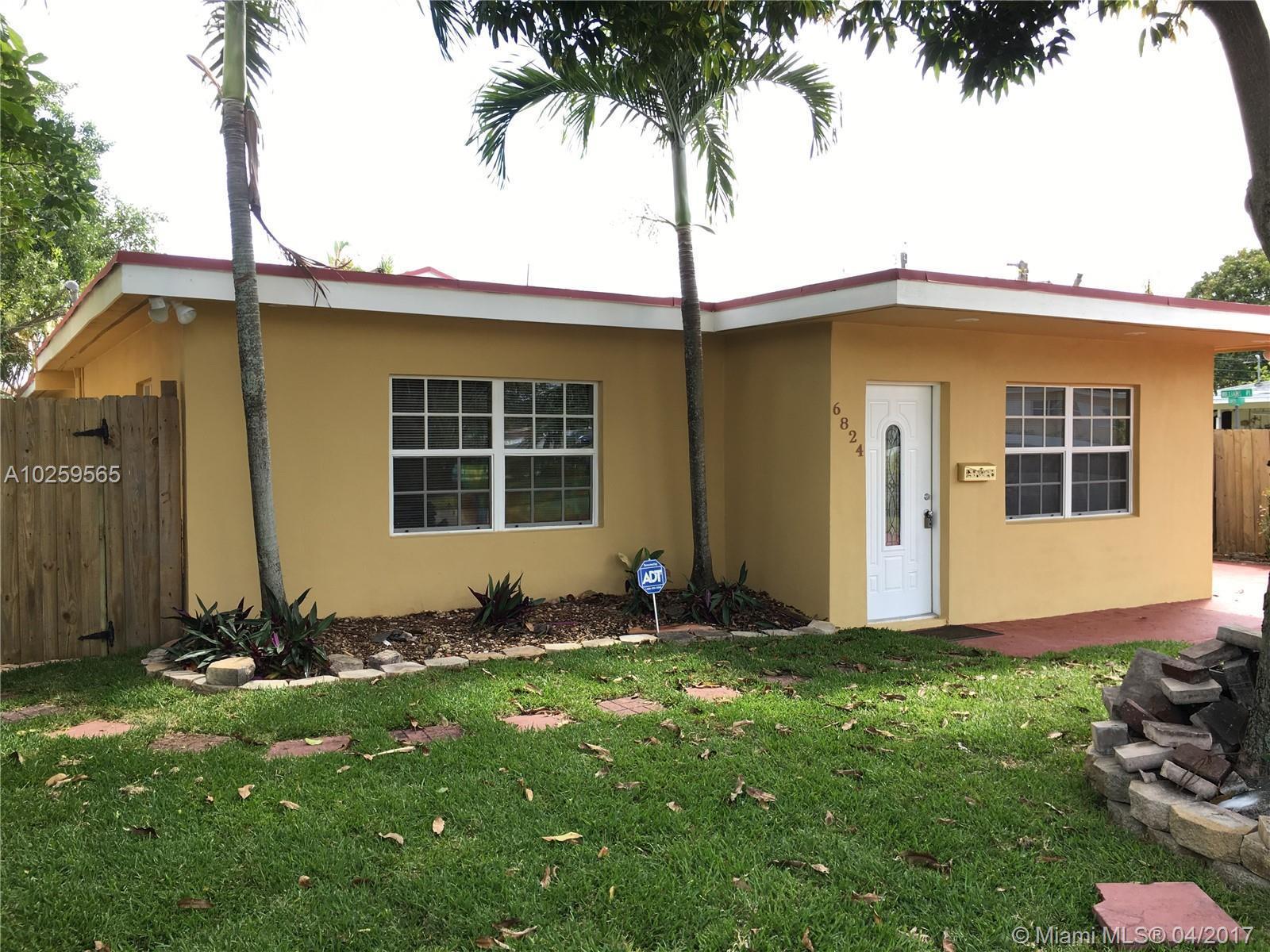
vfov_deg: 48.2
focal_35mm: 29
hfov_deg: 61.7
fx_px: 1064
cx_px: 635
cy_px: 476
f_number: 2.2
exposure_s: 1/214
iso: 25
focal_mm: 4.15
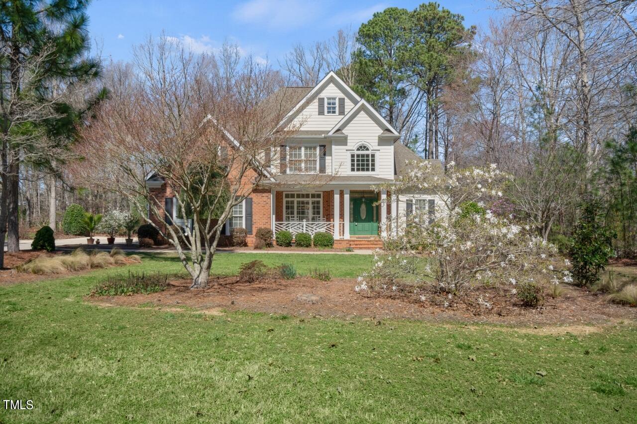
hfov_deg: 63.7
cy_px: 212
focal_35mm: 29
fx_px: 513
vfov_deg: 45.0
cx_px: 318
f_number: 10
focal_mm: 29
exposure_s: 1/640
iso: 400
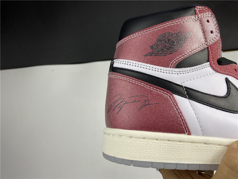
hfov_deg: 67.3
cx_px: 119
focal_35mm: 26
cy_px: 90
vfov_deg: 53.1
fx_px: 179
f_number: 1.8
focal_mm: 4.25
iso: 64
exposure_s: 1/121
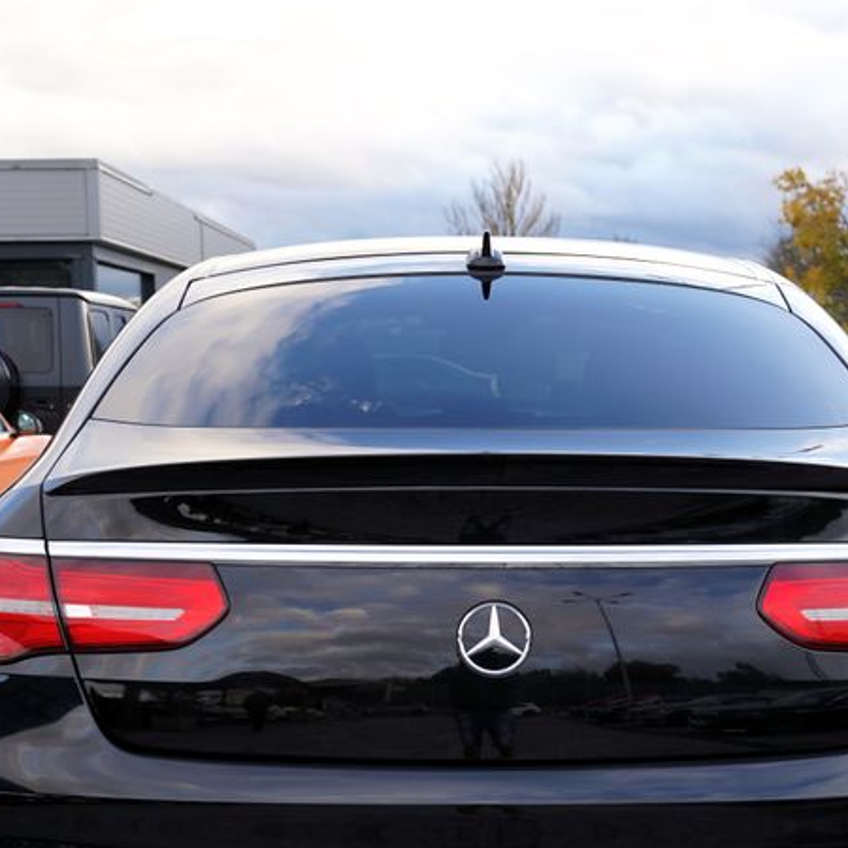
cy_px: 619
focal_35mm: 60
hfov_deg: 28.6
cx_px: 492
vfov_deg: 28.3
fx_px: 1663
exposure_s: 1/80
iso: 100
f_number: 4
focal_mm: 31
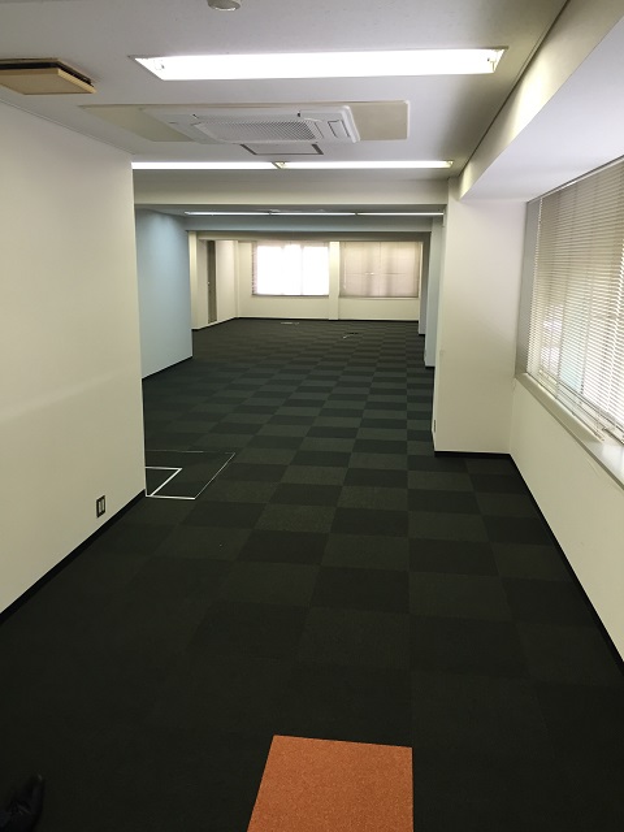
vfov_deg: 61.7
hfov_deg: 48.2
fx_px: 697
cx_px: 312
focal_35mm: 29
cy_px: 416
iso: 32
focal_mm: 4.15
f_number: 2.2
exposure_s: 1/30
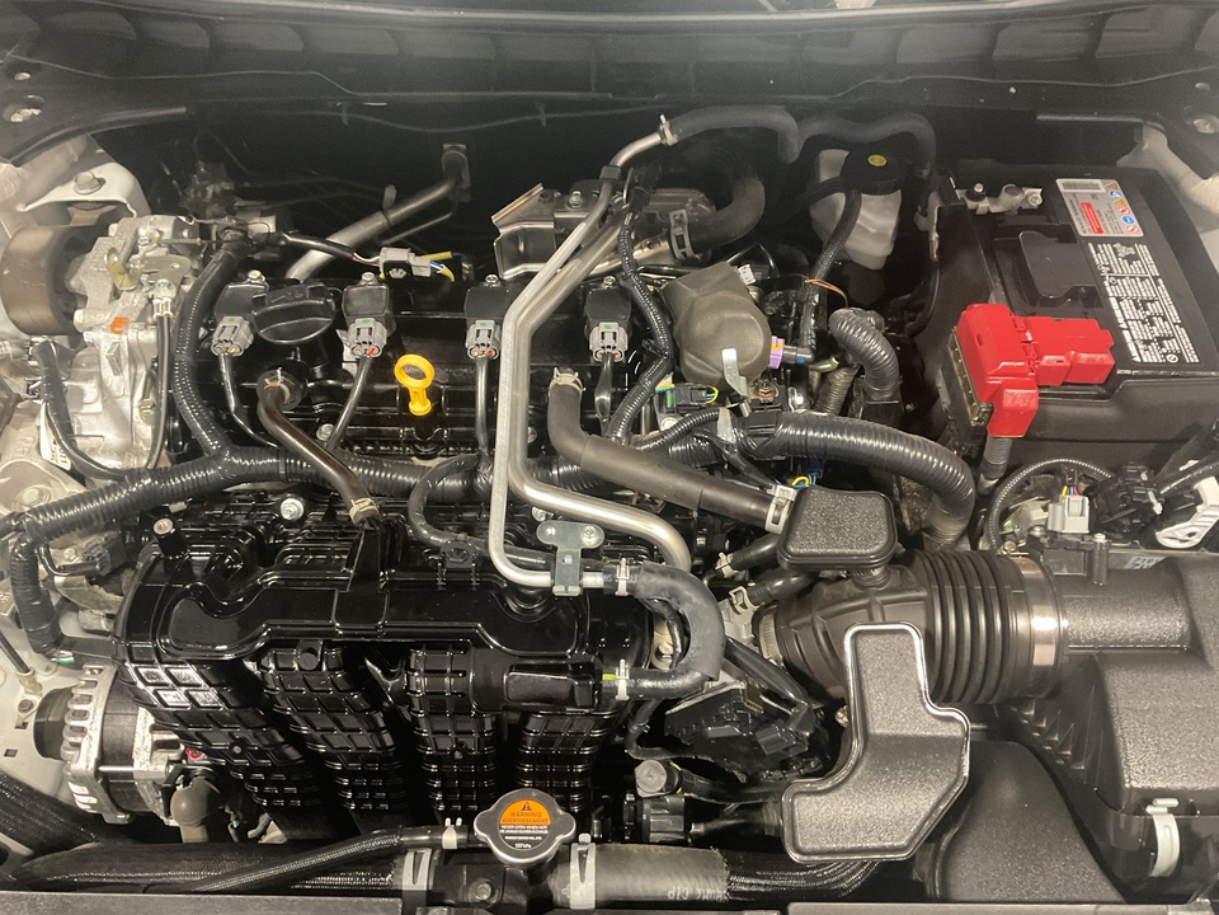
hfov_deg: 61.7
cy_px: 458
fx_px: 1021
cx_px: 610
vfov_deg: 48.2
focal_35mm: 29
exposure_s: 1/40
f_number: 1.8
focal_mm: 3
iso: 320
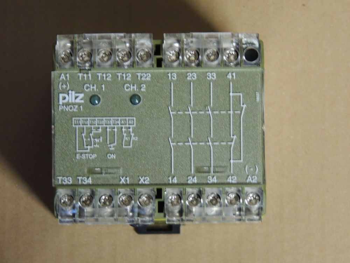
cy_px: 132
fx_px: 2022
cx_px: 175
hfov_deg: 9.9
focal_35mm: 200
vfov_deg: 7.4
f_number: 4.6
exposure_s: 1/4
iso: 800
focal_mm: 35.6
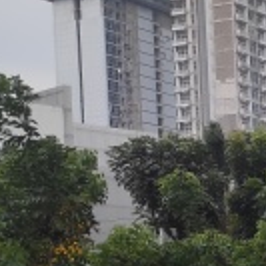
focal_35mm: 102
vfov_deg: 16.2
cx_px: 569
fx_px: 887
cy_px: 336
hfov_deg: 13.8
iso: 184
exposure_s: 1/100
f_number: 1.89
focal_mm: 5.43
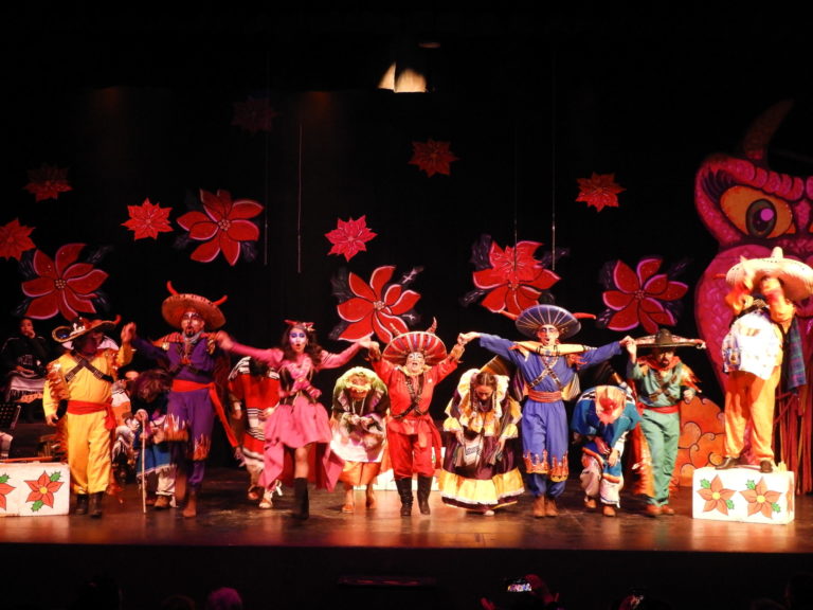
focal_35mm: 55
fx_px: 1292
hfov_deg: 34.9
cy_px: 305
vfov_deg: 26.6
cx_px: 406
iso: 800
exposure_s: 1/30
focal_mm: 9.9
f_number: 4
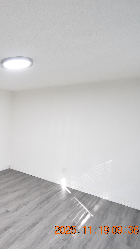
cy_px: 122
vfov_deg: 76.3
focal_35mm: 24
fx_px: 158
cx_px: -15
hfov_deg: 38.9
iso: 800
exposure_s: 1/20
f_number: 3.5
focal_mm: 10
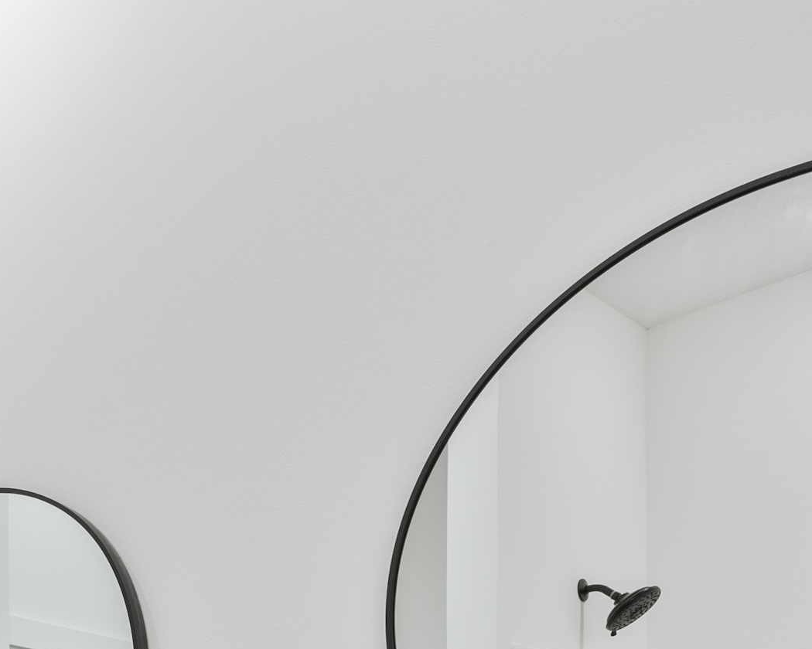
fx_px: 1202
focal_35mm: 50
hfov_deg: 29.4
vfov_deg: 24.2
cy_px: 953
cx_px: -264
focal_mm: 14
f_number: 8
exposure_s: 1/5
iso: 200
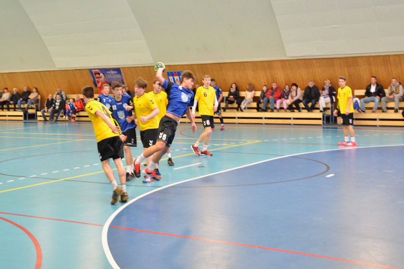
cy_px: 134
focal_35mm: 48
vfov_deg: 28.1
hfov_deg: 41.1
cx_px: 202
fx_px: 539
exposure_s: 1/125
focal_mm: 32
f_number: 5.6
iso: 4500
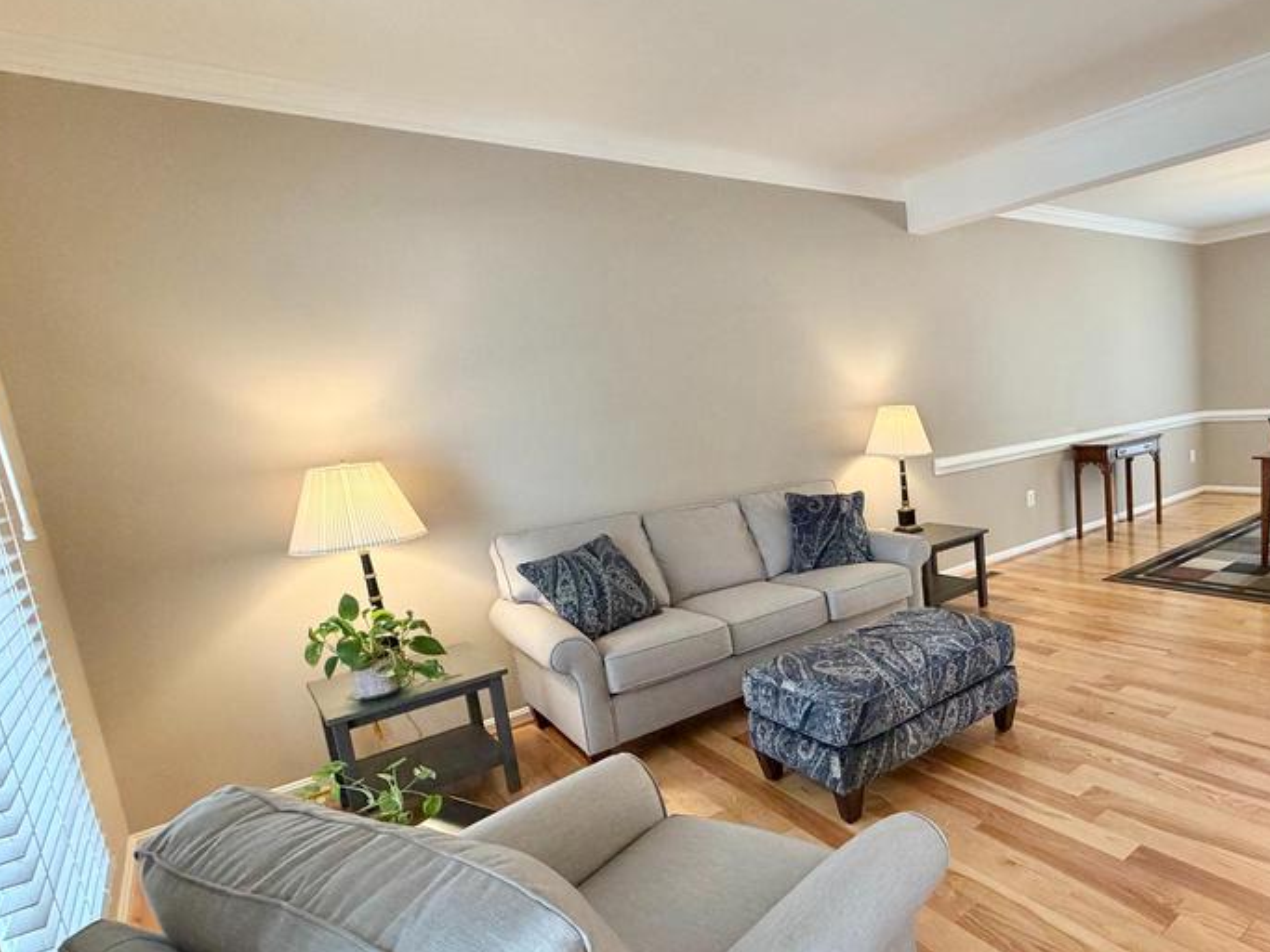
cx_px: 935
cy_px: 509
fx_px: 770
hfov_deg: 74.0
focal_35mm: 21
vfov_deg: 63.4
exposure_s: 1/120
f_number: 2.2
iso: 320
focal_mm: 2.22
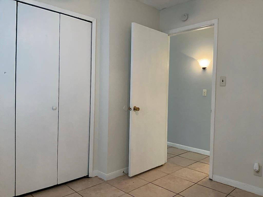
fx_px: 205
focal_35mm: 27
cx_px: 132
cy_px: 98
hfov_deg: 65.3
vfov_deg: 51.4
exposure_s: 1/100
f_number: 1.8
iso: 125
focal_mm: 3
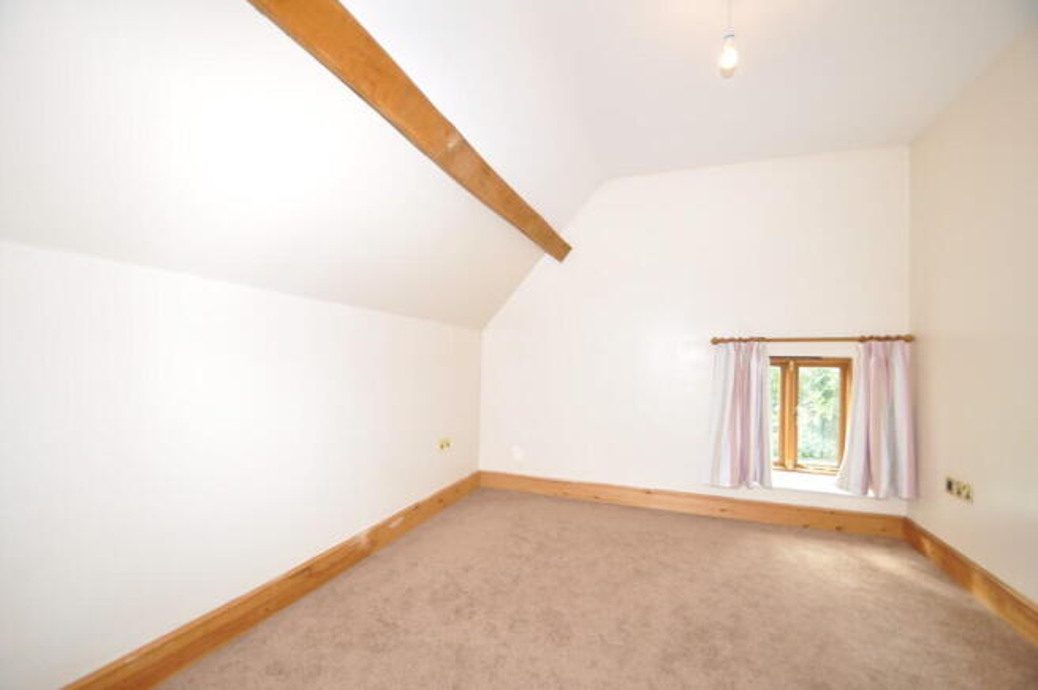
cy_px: 345
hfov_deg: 100.4
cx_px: 519
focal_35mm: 15
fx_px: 432
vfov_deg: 77.2
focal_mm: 10
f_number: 4
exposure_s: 1/60
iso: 500
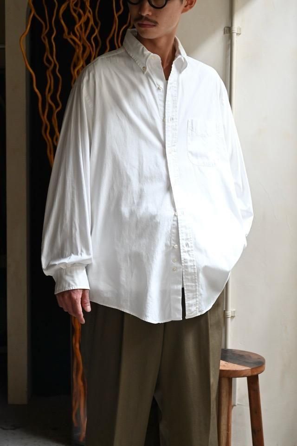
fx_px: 706
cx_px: 148
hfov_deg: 23.7
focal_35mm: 57
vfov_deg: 35.1
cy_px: 223
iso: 1600
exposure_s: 1/30
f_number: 6.3
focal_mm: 57
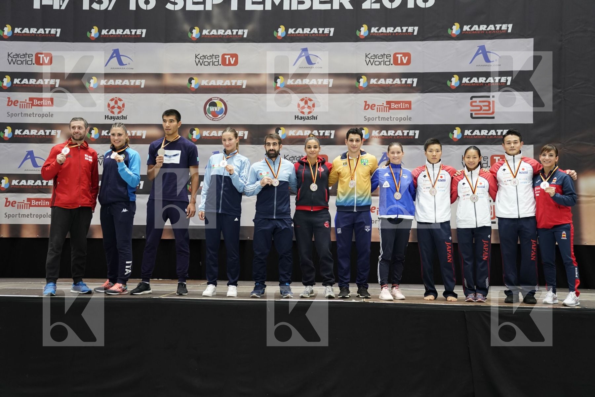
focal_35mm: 45
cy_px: 198
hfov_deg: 43.6
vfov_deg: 29.9
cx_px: 298
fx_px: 744
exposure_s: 1/125
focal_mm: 45
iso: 1600
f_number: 3.2
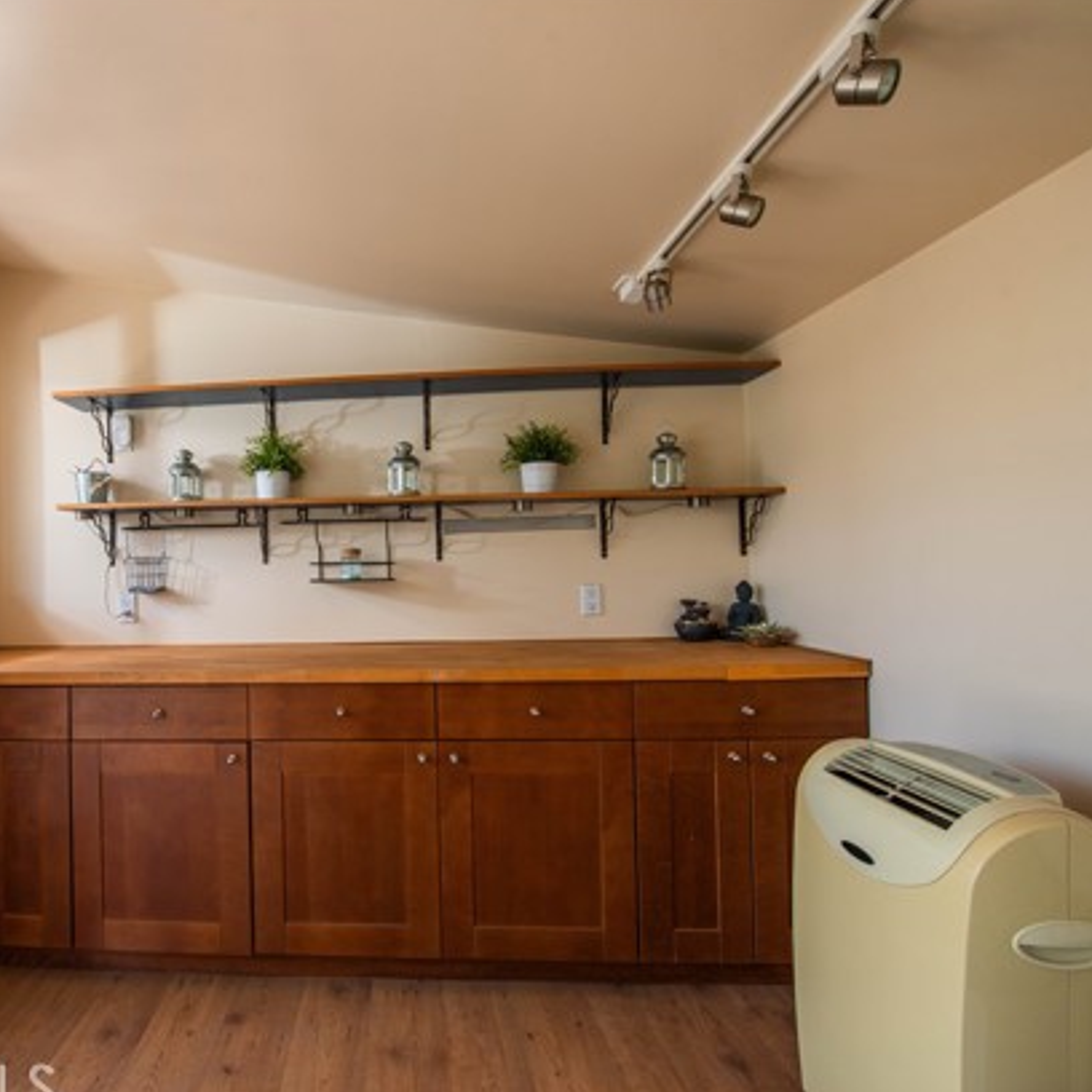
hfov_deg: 71.7
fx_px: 714
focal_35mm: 20
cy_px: 555
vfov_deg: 74.8
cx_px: 332
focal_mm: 15
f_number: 7.1
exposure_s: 1/60
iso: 400
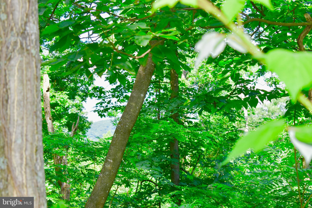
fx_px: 715
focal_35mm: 82
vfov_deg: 16.6
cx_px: 156
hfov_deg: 24.6
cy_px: 104
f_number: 6.3
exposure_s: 1/200
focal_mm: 55
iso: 400
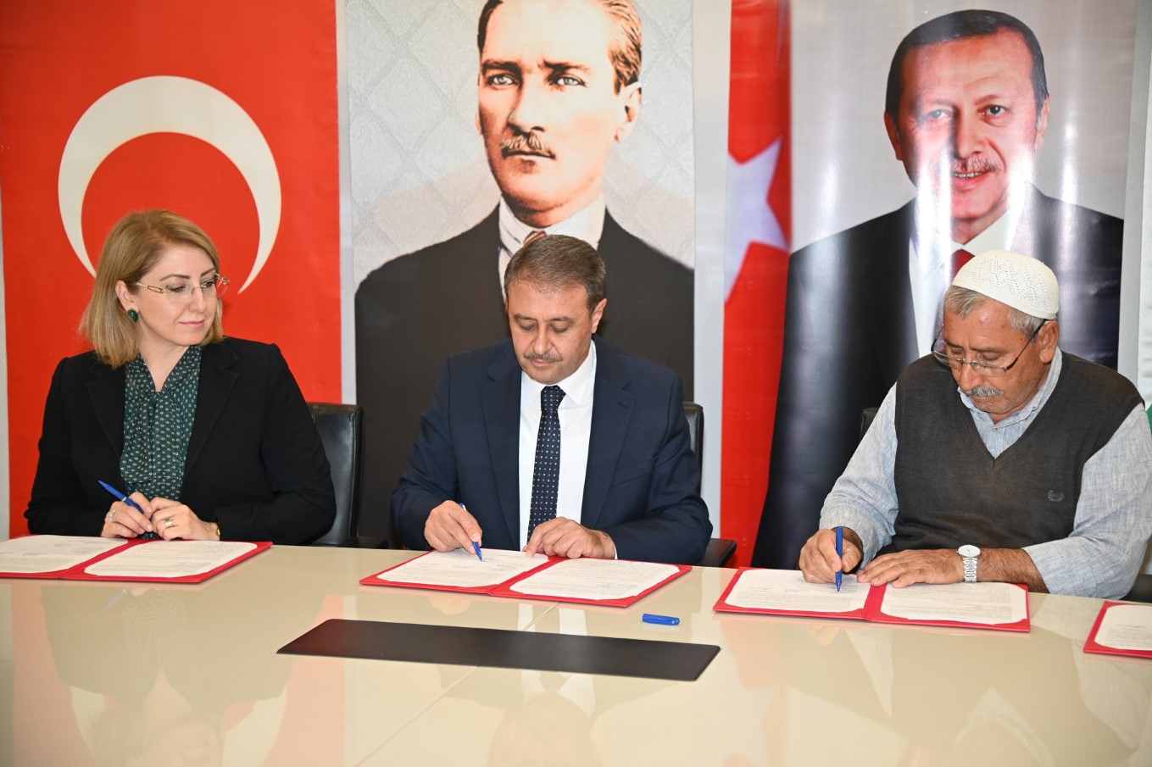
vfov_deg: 21.9
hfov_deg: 32.4
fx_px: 1983
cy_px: 384
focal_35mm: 62
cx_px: 576
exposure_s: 1/60
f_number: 4
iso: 320
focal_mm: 62
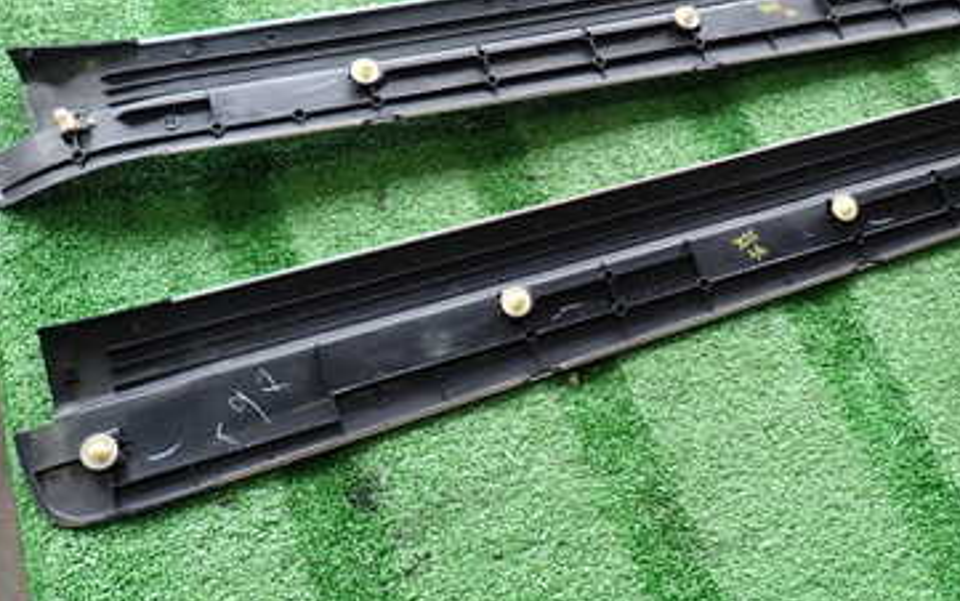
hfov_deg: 44.7
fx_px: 1152
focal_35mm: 44
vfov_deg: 29.0
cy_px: 191
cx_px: 622
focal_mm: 4.5
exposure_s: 1/60
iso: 100
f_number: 2
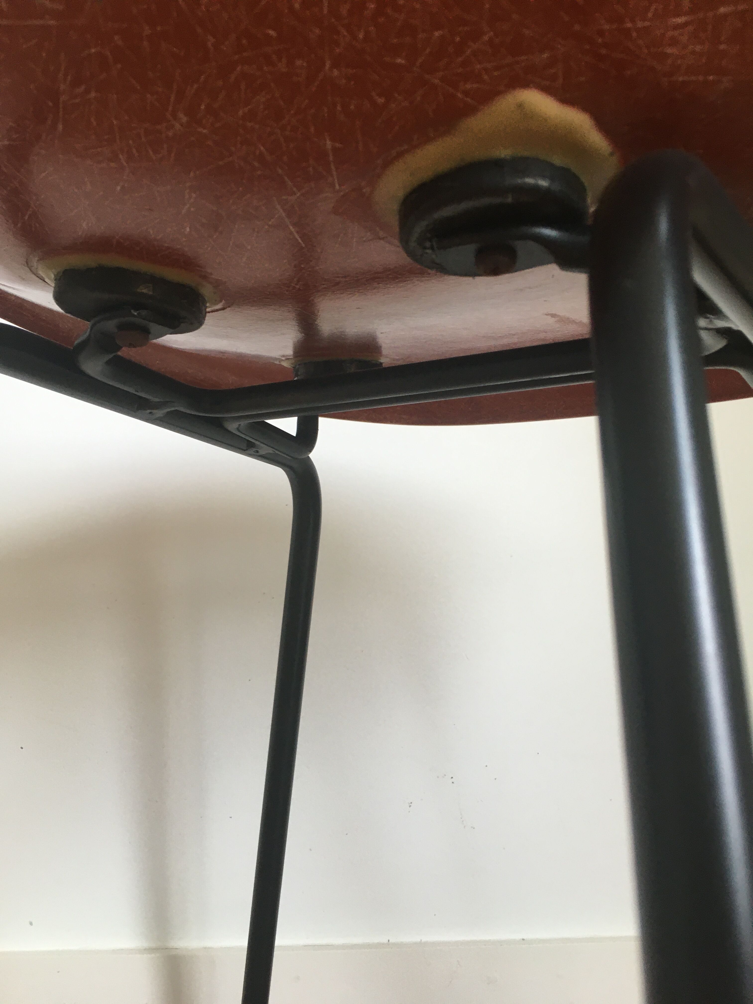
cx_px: 376
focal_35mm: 29
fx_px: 841
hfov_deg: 48.2
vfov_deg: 61.7
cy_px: 502
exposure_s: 1/33
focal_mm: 4.15
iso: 50
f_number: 2.2
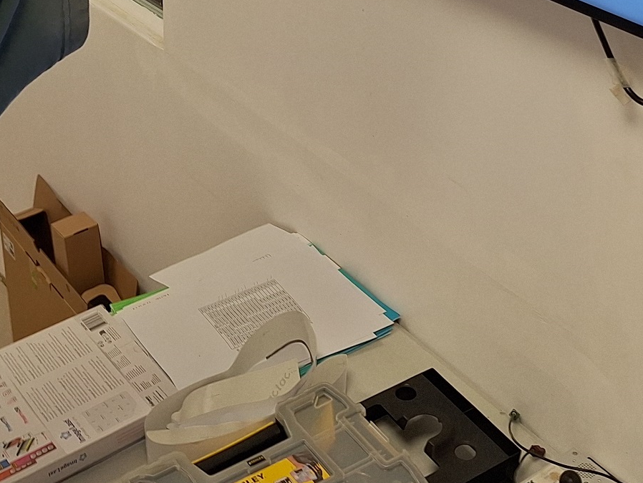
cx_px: 367
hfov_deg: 30.2
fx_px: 1189
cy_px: -164
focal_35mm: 64
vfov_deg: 20.7
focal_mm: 5.54
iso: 40
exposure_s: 1/50
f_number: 1.8
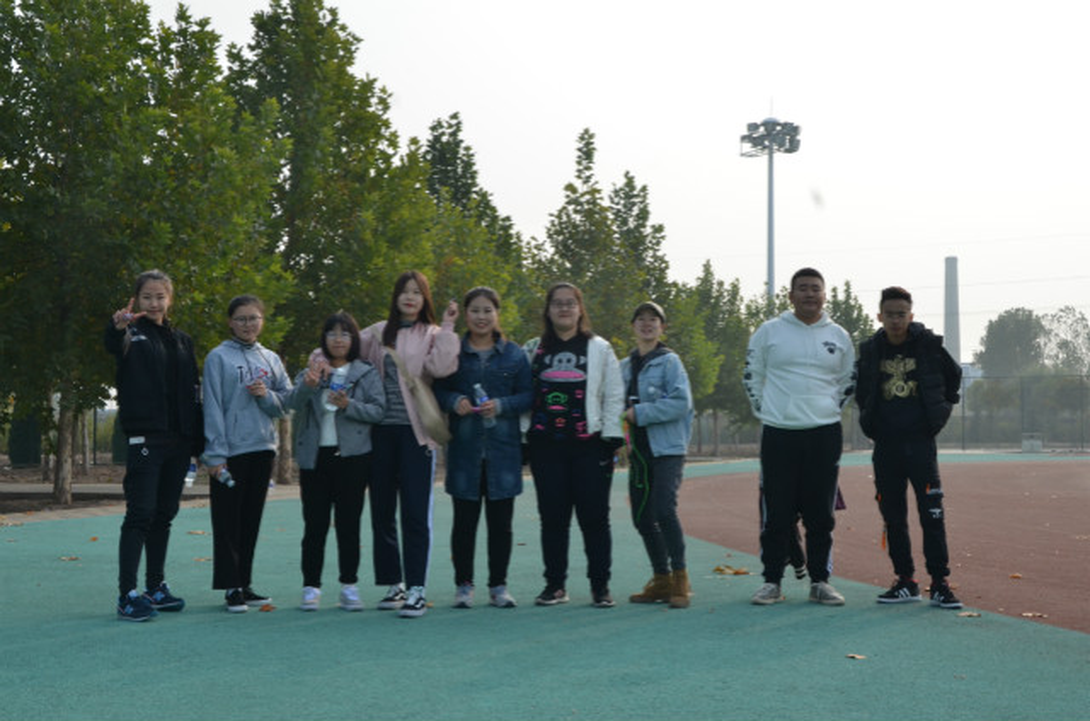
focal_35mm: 48
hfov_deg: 41.2
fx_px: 1449
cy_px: 360
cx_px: 545
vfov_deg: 27.9
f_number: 11
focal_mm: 32
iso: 500
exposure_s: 1/500
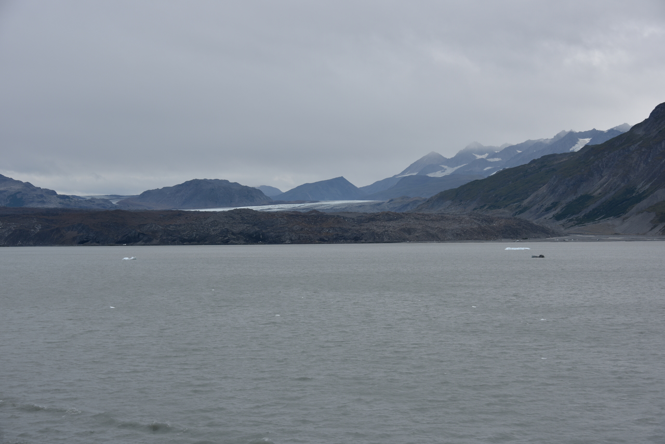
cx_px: 332
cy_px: 222
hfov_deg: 31.0
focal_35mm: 65
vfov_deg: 20.9
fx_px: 1201
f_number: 7.1
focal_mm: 65
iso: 100
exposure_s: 1/200
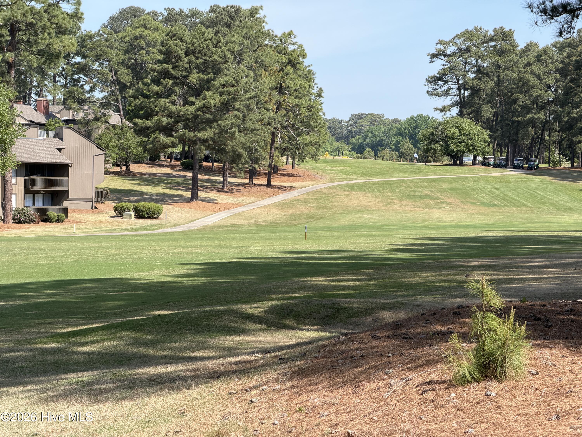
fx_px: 1681
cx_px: 291
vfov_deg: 14.8
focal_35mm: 100
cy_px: 218
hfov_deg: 19.6
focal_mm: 16.89
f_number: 2.8
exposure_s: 1/545
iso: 50
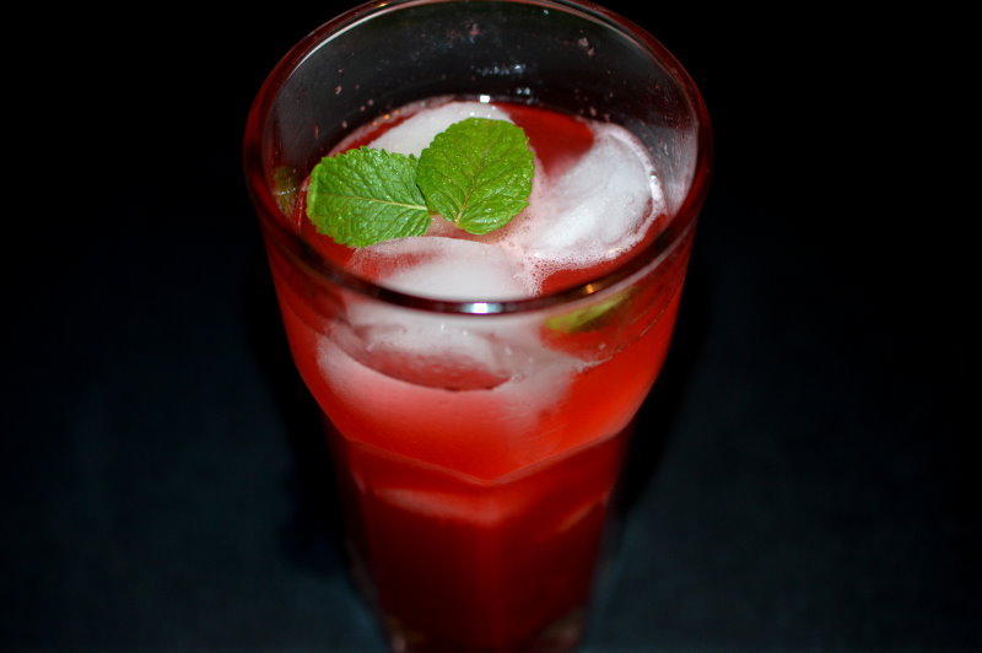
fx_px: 1635
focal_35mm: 60
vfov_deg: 22.6
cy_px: 326
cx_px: 491
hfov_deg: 33.4
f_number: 3
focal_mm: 40
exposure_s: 1/60
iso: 800
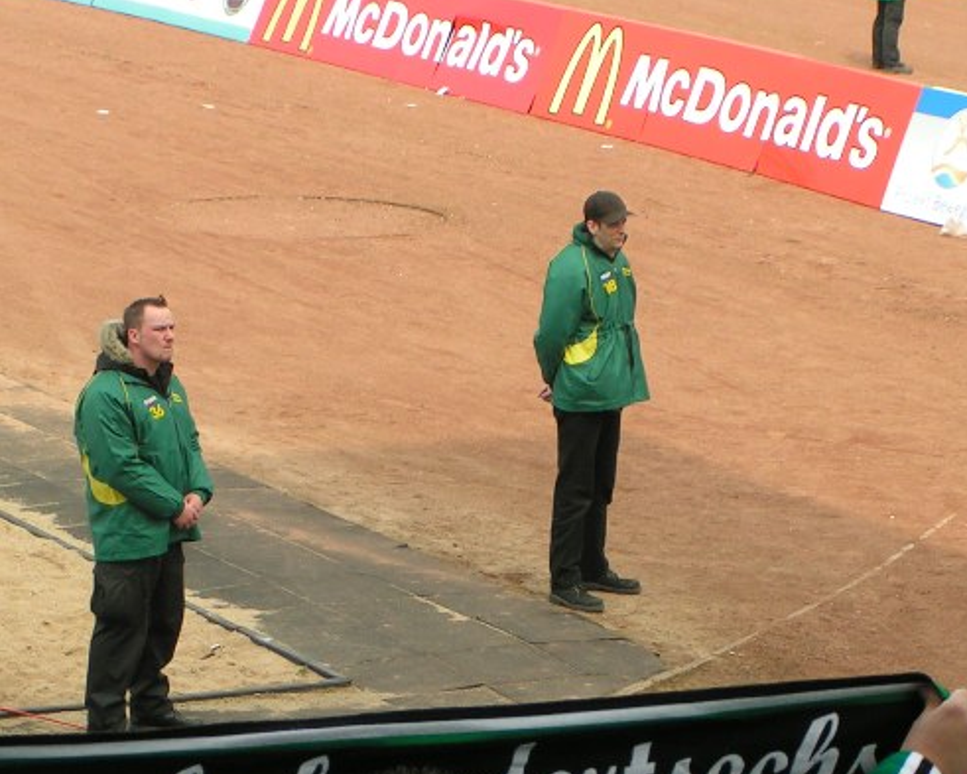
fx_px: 4322
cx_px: 408
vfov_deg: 10.2
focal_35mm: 151
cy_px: 573
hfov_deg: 12.8
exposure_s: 1/250
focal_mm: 14.5
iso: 50
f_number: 5
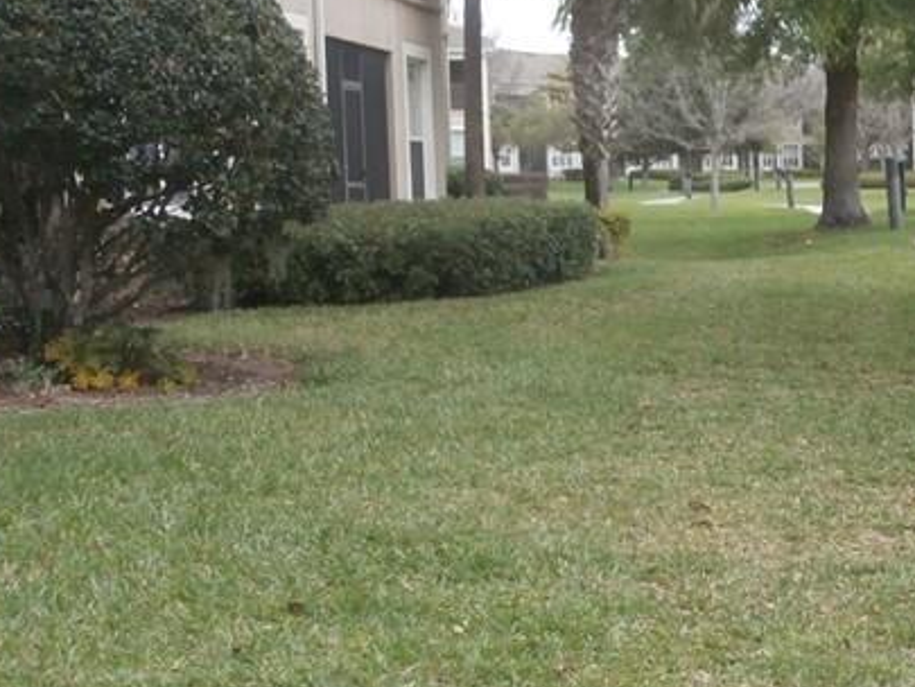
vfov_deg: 15.4
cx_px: 1053
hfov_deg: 19.4
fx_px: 2538
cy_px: 470
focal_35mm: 96
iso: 100
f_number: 3.9
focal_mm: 6.67
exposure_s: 1/200
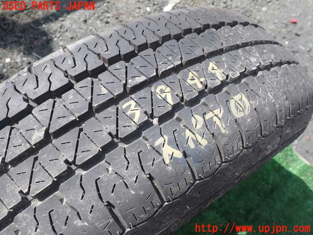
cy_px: 118
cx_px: 156
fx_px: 271
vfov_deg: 46.8
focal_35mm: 30
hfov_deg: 60.0
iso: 100
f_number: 3.2
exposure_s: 1/500
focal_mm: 5.4
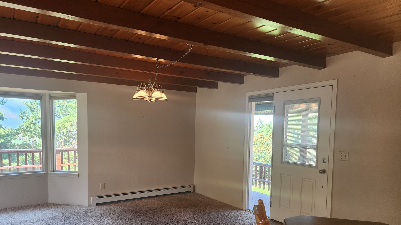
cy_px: 152
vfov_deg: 43.7
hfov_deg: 71.9
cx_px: 193
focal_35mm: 26
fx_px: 276
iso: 80
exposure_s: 1/120
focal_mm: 5.4
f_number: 1.8
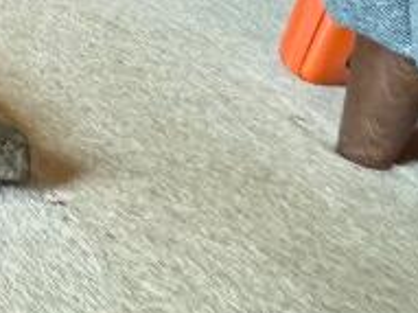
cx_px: -654
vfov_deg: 13.1
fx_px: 905
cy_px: -495
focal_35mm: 75
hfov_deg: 14.0
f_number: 2.2
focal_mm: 2.22
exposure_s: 1/50
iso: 1250
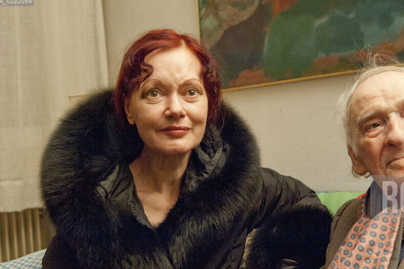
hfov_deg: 36.0
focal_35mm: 55
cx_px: 257
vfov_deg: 24.5
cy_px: 165
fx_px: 617
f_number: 4.5
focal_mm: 40
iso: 3200
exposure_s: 1/100
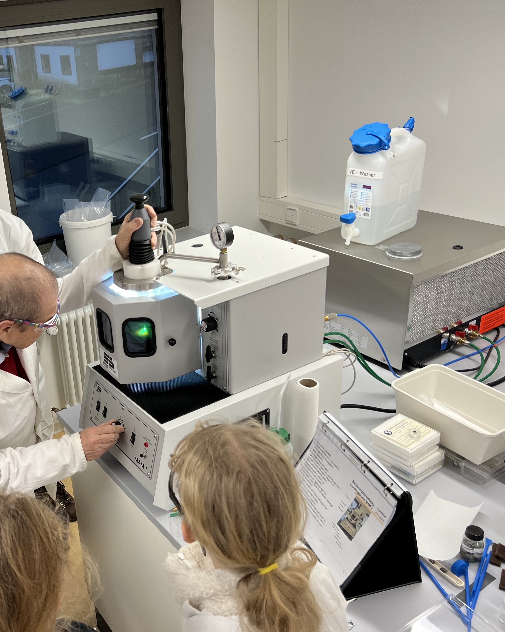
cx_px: 95
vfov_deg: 51.5
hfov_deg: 40.4
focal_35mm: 35
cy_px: 325
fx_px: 654
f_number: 1.5
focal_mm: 5.7
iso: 80
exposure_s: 1/120
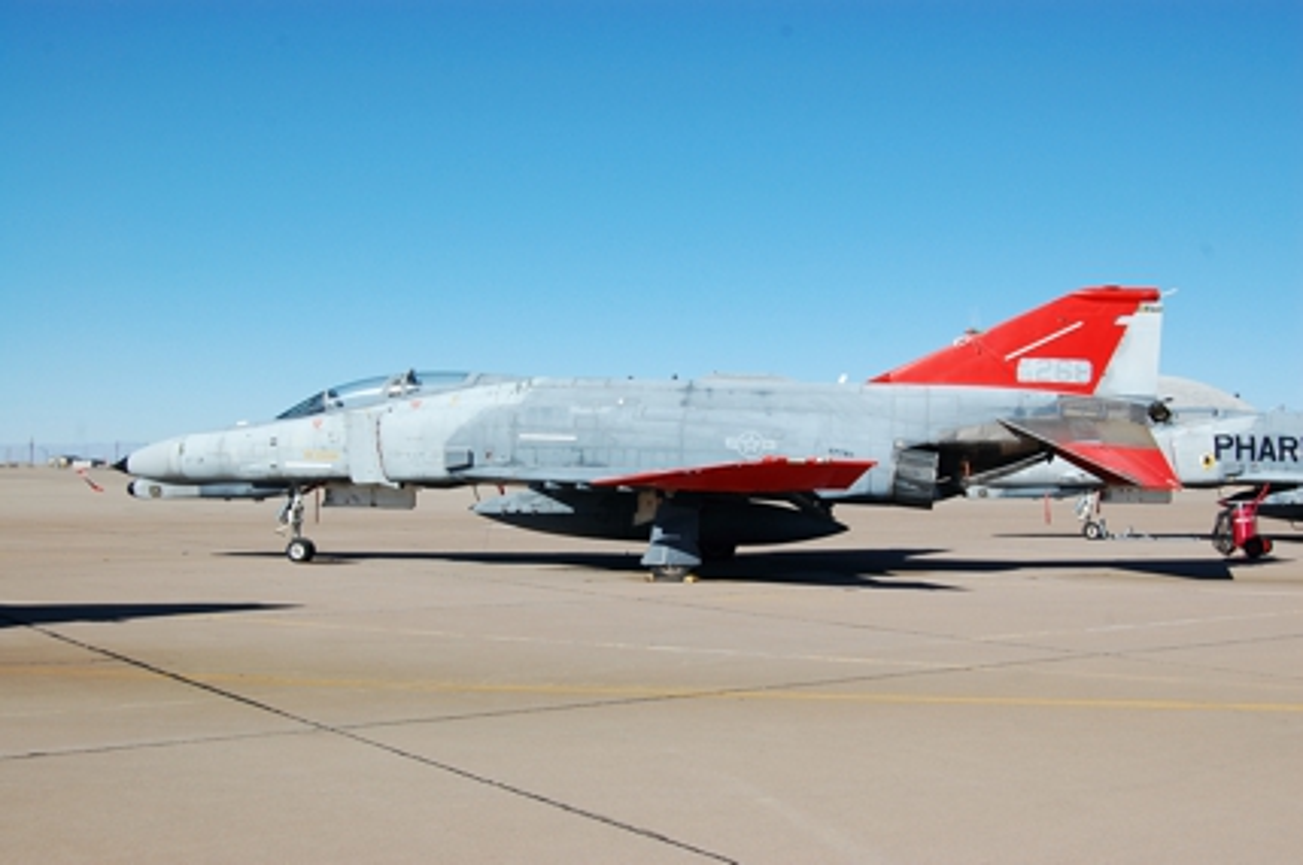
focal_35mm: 45
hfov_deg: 43.6
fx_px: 1627
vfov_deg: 29.8
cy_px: 432
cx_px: 652
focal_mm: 30
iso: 200
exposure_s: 1/400
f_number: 10
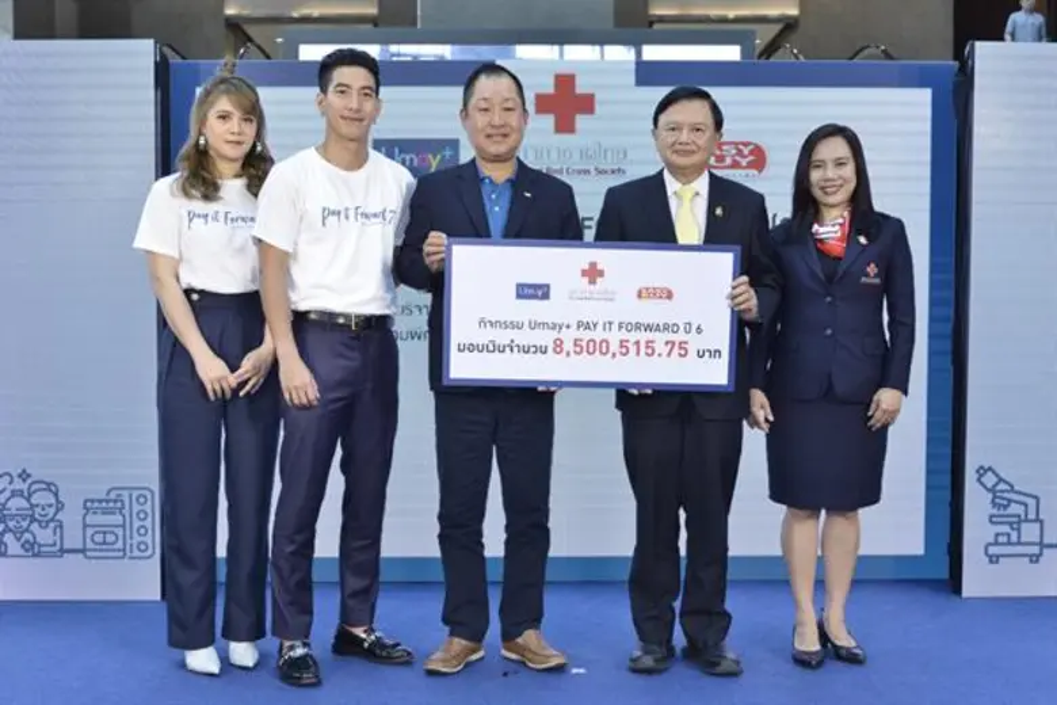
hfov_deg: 50.7
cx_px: 528
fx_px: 1116
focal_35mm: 38
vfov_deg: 35.1
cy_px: 352
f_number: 5.6
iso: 1600
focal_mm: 38
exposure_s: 1/160
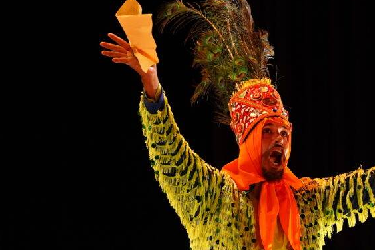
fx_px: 1989
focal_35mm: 191
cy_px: 164
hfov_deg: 10.7
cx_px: 280
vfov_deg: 7.2
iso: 4000
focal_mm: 70
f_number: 2.8
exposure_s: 1/200
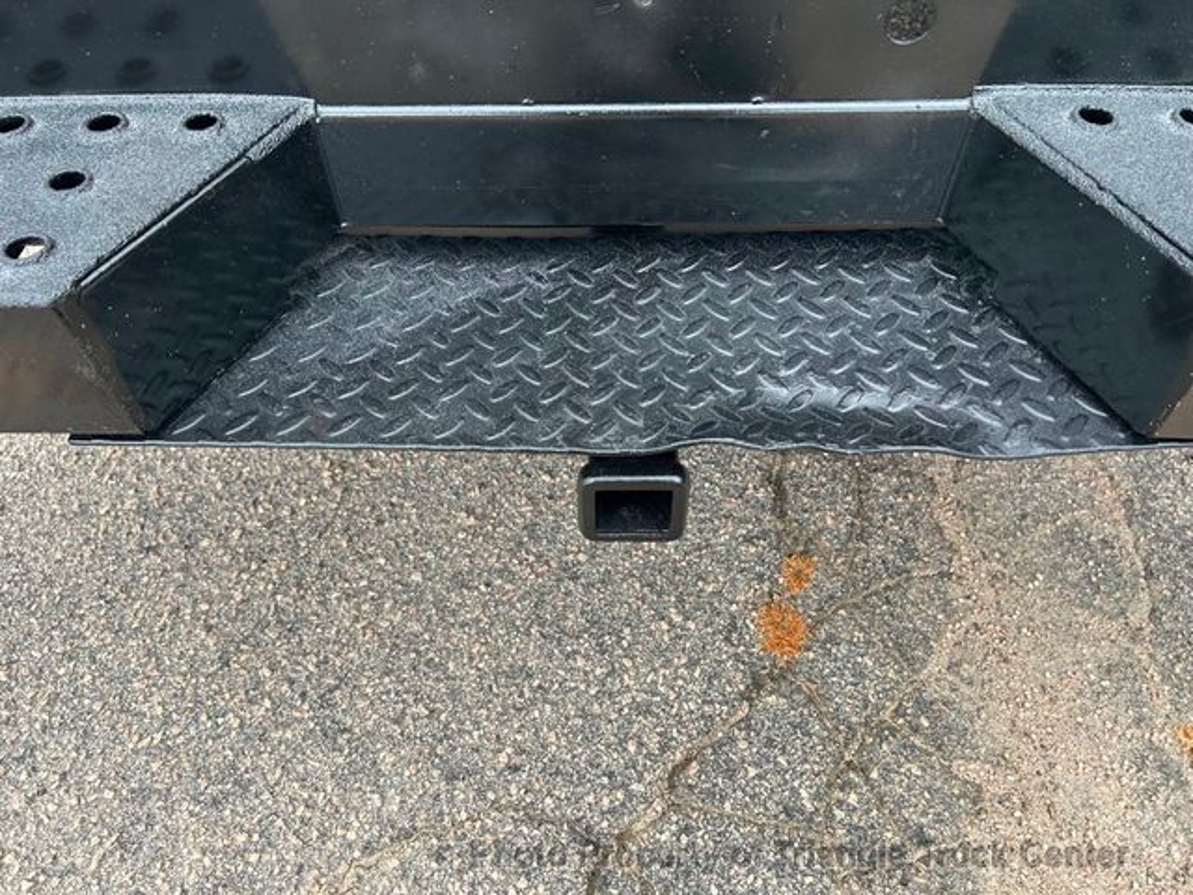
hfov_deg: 67.3
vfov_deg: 53.1
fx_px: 896
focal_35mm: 26
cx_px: 596
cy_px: 448
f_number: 1.5
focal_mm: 5.7
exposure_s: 1/130
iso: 40
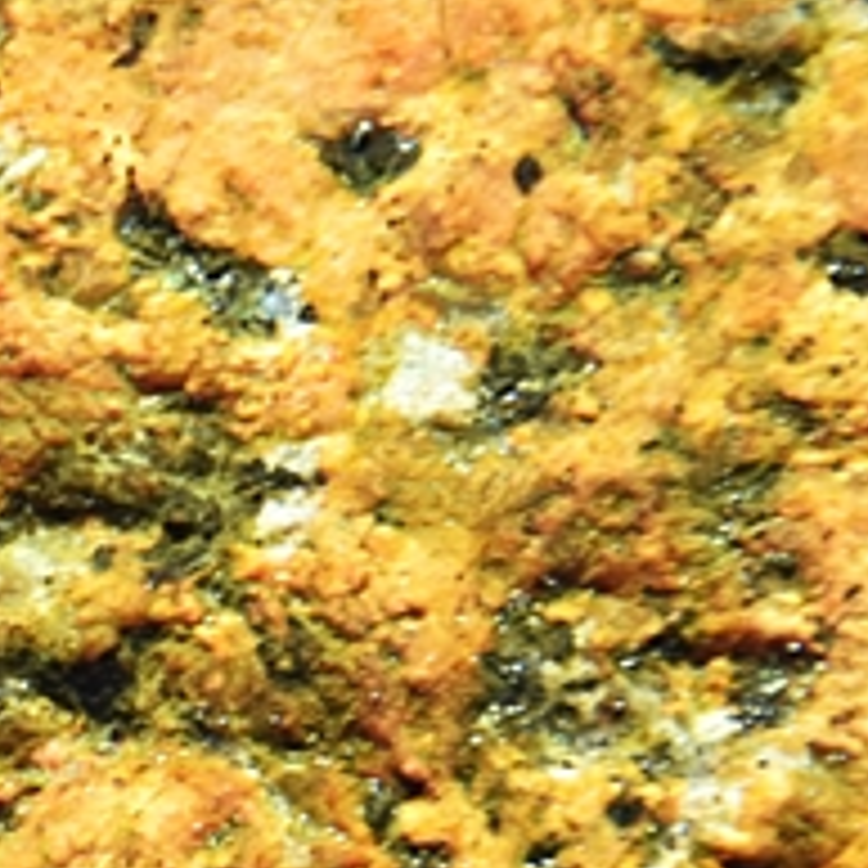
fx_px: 14390
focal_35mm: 507
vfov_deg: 3.5
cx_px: -787
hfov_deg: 3.4
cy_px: 866
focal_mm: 75
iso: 640
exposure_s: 1/60
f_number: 5
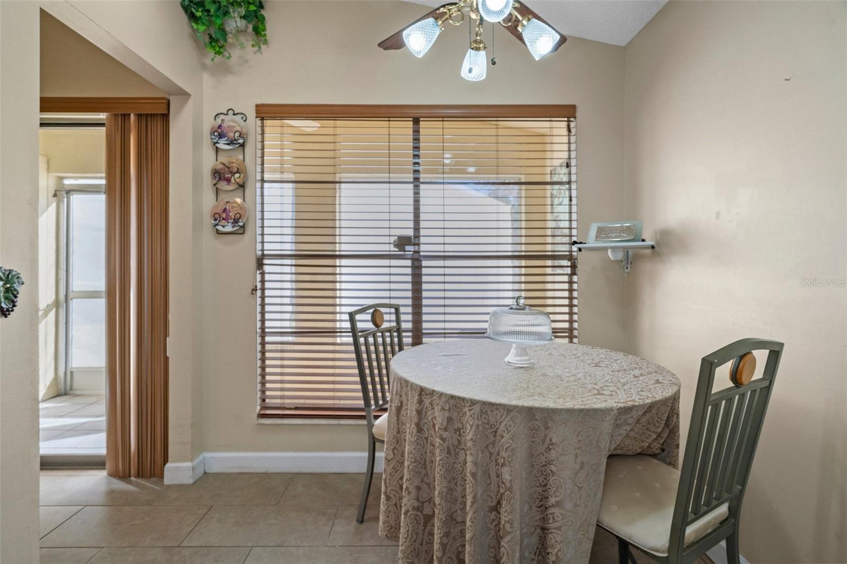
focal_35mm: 17
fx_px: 400
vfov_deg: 70.4
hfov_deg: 93.3
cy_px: 282
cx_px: 424
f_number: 8
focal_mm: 17
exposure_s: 1/4
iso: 320
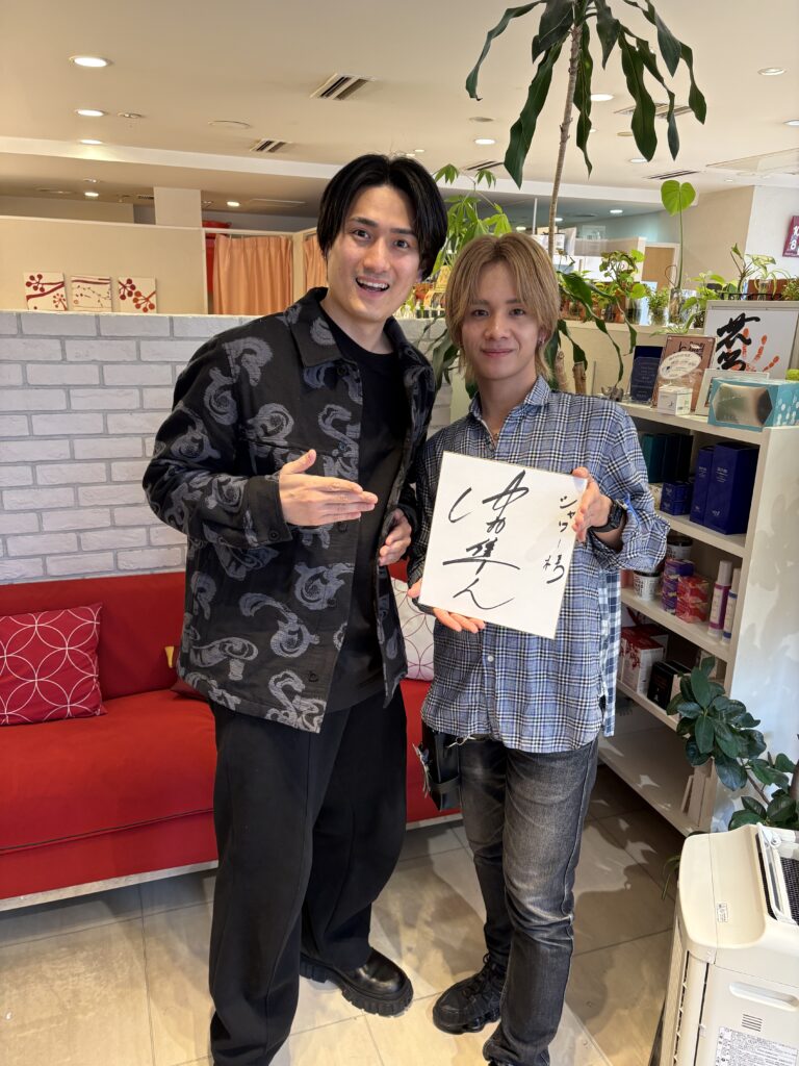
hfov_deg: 53.1
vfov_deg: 67.3
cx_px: 400
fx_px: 800
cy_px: 533
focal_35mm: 26
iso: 125
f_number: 1.6
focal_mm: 5.96
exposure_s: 1/60
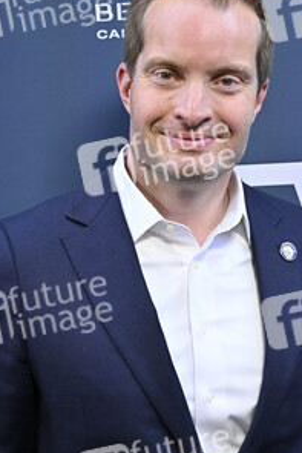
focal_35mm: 111
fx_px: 1395
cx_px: 201
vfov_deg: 18.4
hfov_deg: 12.3
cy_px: 236
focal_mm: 82
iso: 1600
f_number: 6.3
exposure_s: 1/320
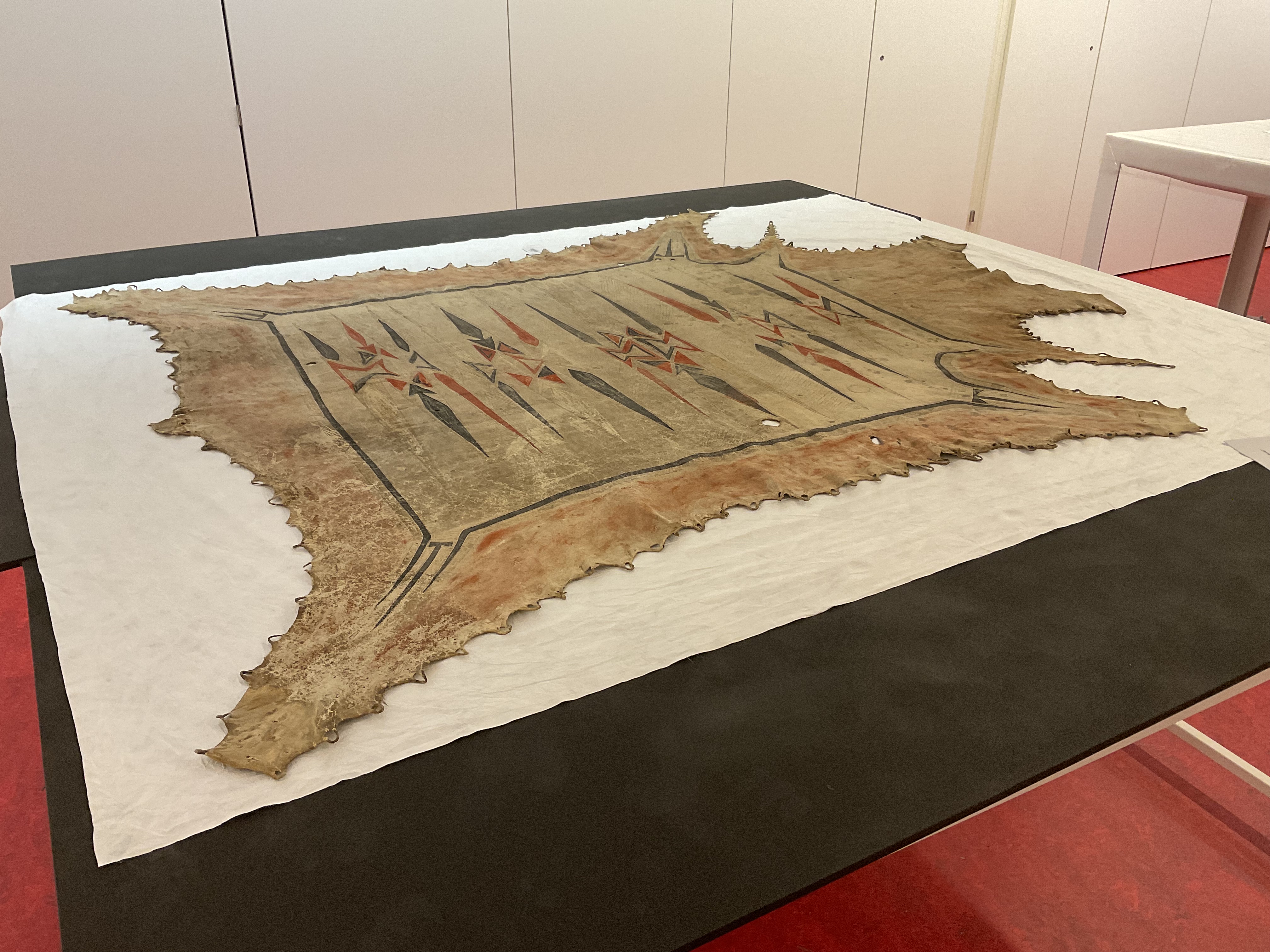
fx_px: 1064
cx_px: 635
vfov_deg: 48.2
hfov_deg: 61.7
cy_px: 476
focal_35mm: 29
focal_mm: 3
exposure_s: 1/50
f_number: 1.8
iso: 50
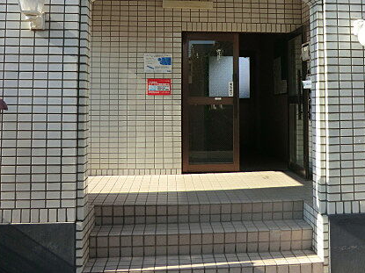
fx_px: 390
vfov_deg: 37.9
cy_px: 77
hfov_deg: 50.0
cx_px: 205
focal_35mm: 37
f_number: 3.2
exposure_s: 1/400
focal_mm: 4.3
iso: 80
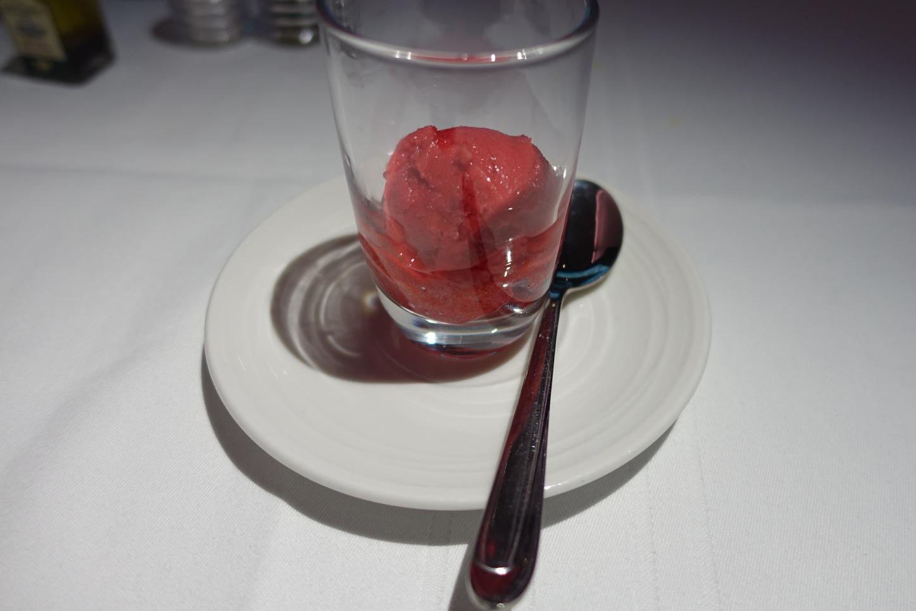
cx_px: 541
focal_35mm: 30
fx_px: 763
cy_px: 260
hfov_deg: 61.5
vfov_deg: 43.5
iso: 160
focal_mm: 8.8
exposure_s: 1/30
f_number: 1.8
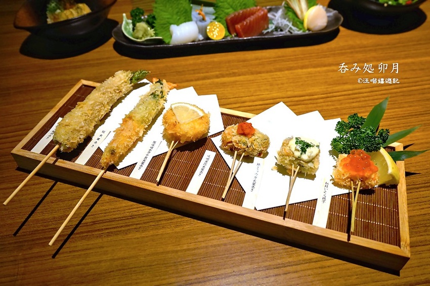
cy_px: 143
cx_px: 215
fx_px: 346
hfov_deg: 63.7
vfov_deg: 44.9
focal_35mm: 29
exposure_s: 1/60
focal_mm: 29
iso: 2500
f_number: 6.3
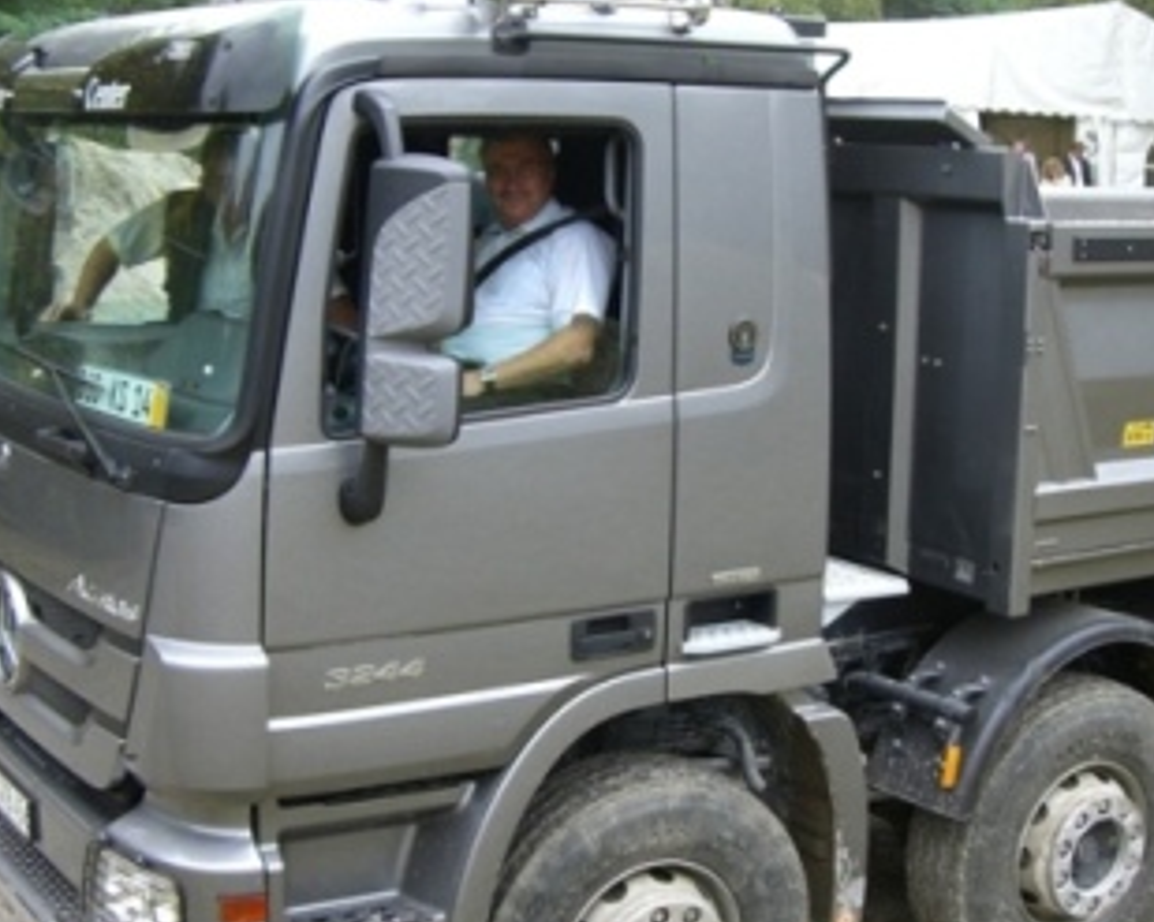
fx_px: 2014
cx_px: 644
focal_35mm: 59
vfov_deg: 25.8
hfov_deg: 31.9
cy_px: 472
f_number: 2.7
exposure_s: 1/80
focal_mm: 6.2
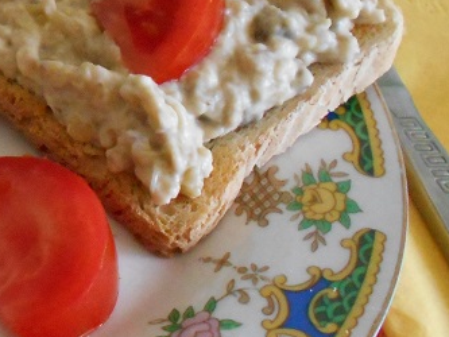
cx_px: -82
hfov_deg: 22.6
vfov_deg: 18.2
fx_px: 1038
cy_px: 42
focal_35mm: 80
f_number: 3.2
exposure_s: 1/100
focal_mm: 4.6
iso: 800
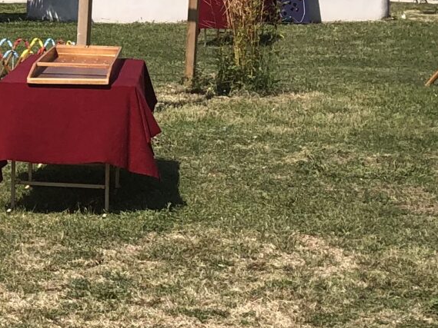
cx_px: -125
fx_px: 1595
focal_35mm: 126
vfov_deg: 11.7
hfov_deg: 15.0
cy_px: 54
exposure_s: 1/2433
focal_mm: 3.99
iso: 25
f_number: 1.8
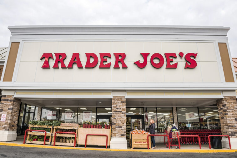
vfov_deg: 53.2
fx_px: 158
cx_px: 118
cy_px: 79
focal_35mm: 24
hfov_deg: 73.7
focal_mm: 24
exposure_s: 1/250
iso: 400
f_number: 8
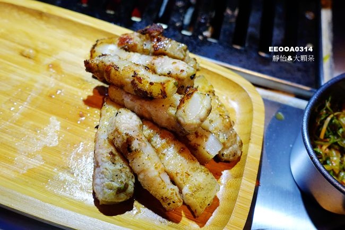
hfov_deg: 50.7
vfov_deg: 35.0
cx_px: 172
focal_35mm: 38
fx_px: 364
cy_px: 115
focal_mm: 14.1
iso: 640
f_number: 2.8
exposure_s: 1/40
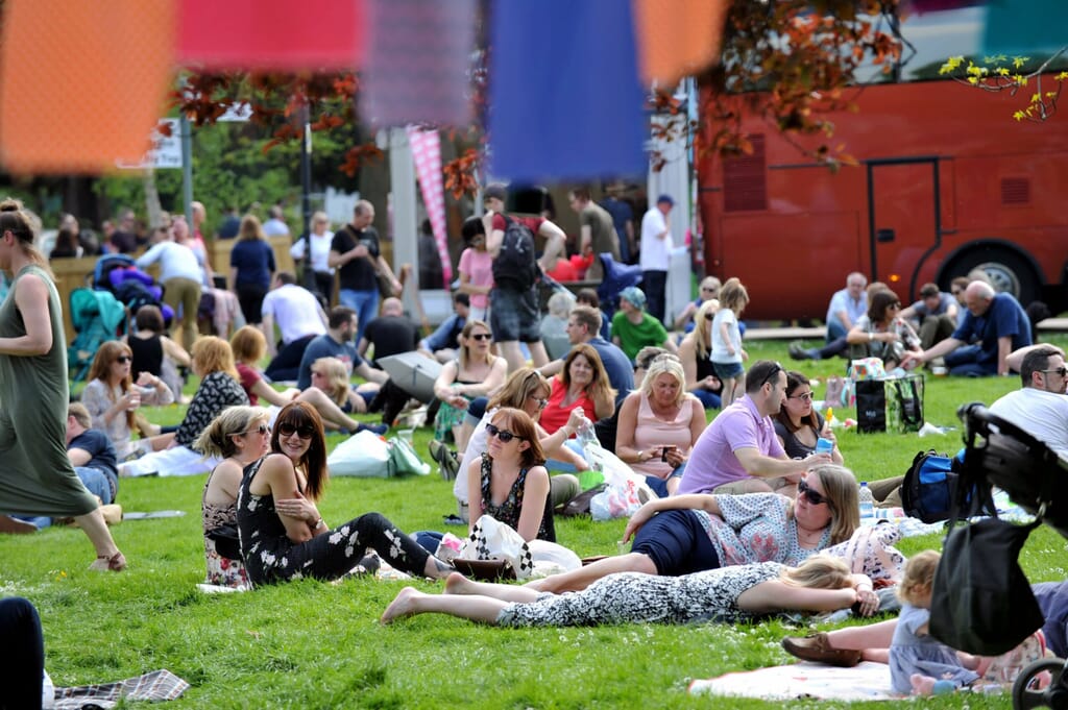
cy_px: 355
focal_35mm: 180
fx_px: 5336
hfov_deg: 11.4
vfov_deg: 7.6
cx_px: 534
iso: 200
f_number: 7.1
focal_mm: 180
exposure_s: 1/250
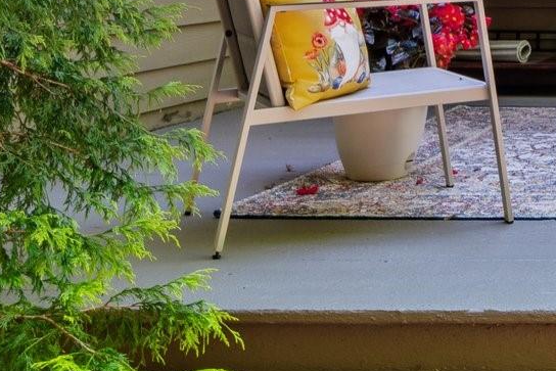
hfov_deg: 20.4
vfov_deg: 15.1
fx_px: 1220
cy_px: -282
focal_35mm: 79
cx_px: 924
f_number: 10
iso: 100
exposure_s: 1/4
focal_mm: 14
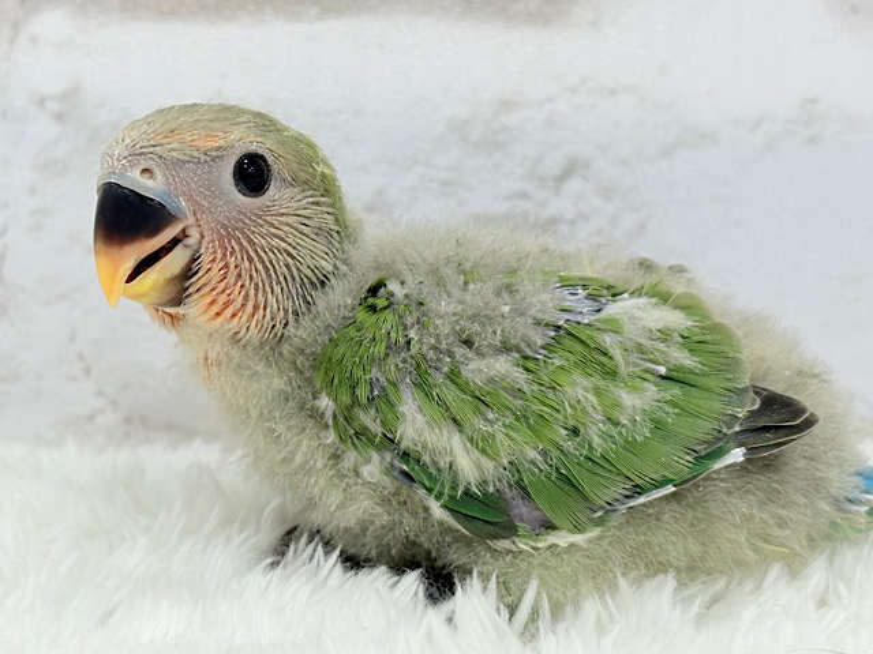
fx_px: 1311
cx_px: 436
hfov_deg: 36.8
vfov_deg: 28.0
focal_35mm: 52
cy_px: 327
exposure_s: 1/100
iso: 125
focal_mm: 5.96
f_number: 1.6
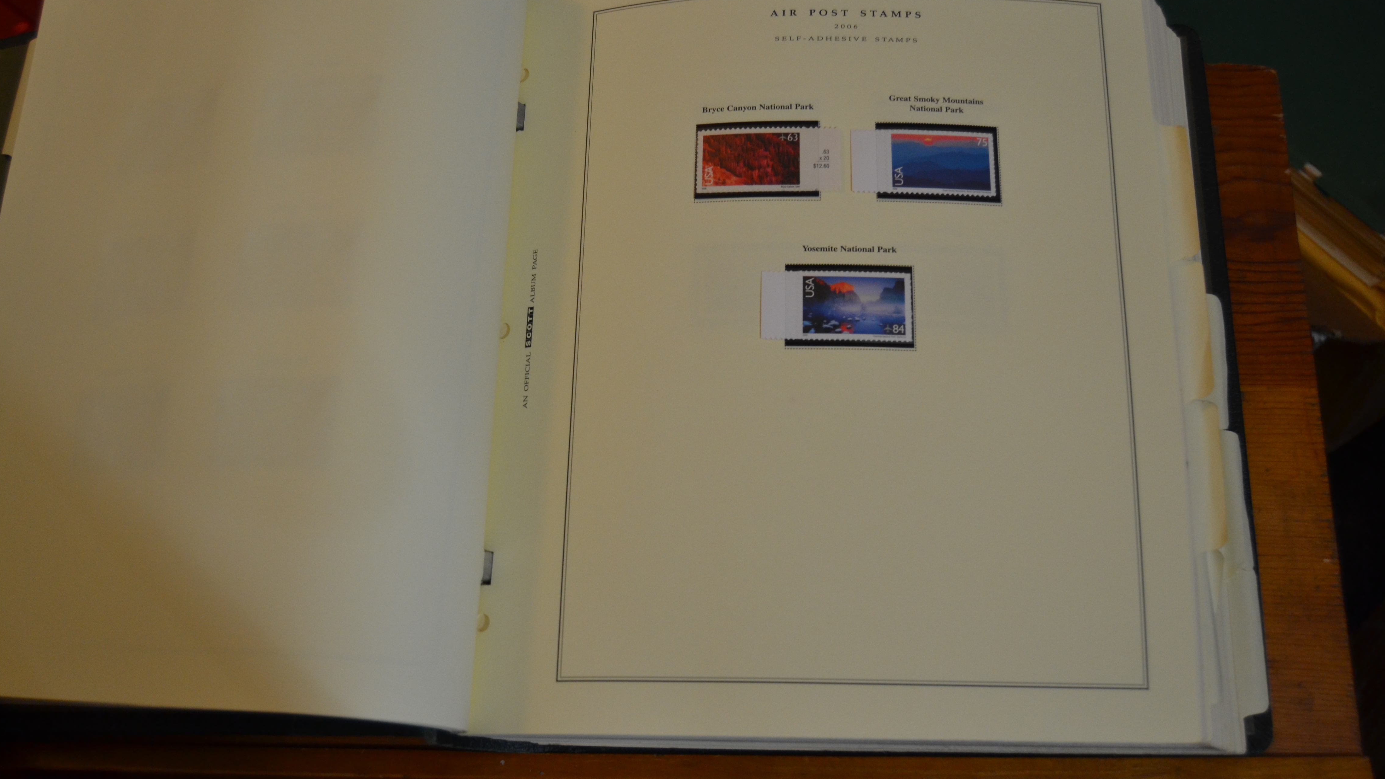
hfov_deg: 52.8
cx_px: 689
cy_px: 383
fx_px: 1395
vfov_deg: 31.2
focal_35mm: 38
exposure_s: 1/60
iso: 800
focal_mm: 24
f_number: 3.8
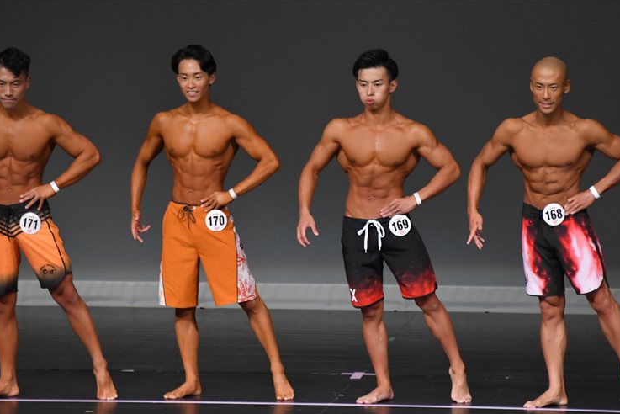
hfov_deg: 5.2
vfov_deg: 3.5
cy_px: 215
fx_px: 6788
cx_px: 304
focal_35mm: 394
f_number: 5.6
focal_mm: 250
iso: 4000
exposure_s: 1/400
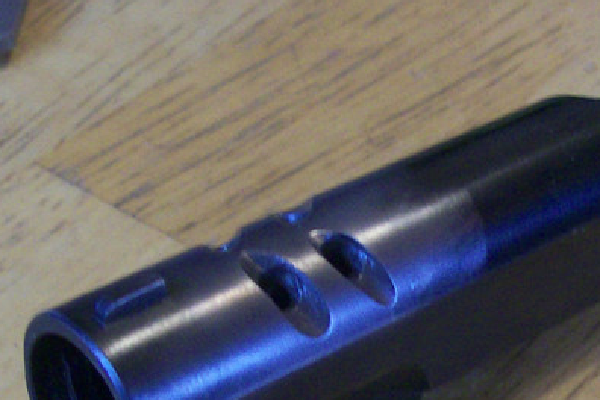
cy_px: 409
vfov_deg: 13.4
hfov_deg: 20.1
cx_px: 422
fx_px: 1683
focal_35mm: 101
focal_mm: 6
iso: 160
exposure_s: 1/19.8
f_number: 2.7
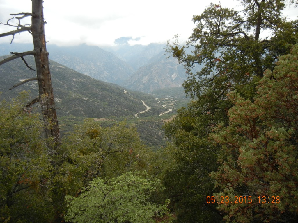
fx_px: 258
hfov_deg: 60.0
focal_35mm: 30
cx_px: 149
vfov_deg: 46.8
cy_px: 112
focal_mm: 5.4
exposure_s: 1/765
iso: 160
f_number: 3.5
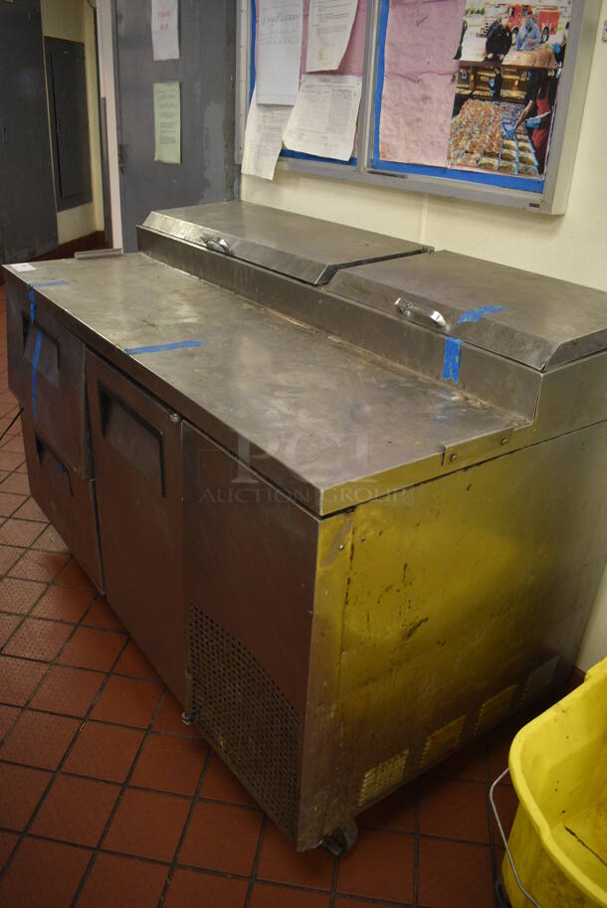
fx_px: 682
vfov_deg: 67.3
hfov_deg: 48.0
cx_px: 304
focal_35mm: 27
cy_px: 454
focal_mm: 18
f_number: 3.5
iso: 1800
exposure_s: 1/125
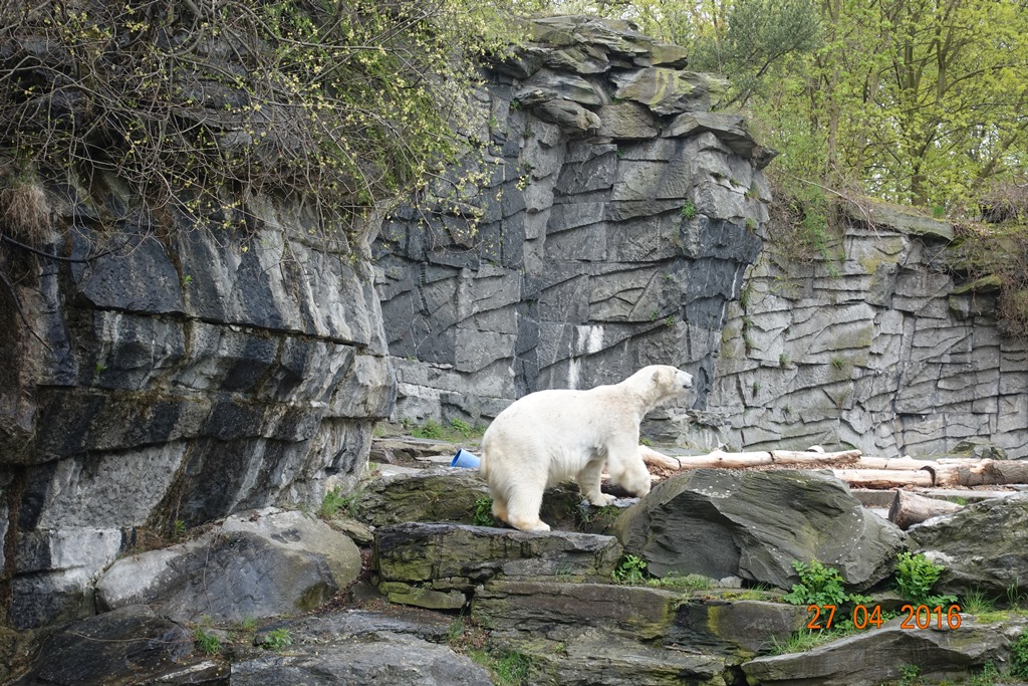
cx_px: 514
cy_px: 343
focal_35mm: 70
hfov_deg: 28.8
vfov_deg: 19.5
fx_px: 1999
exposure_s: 1/80
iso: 125
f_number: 3.5
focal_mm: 25.7
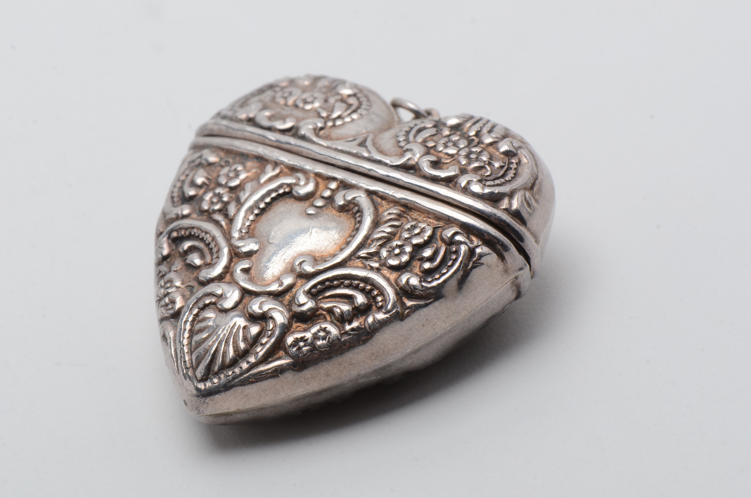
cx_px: 376
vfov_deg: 10.7
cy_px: 249
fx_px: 2654
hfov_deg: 16.1
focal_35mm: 128
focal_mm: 85
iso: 200
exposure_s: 1/125
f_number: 18
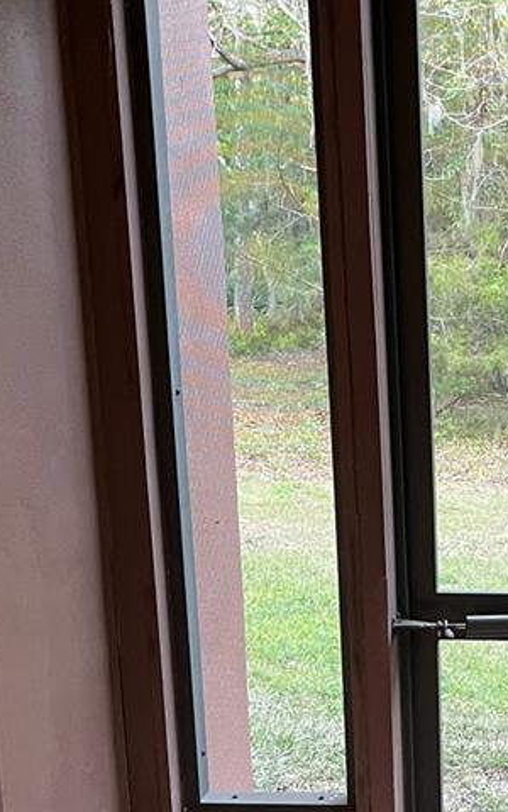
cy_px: 554
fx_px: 1526
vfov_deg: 29.5
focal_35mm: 69
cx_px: 682
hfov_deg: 17.6
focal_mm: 5.1
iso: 160
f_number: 1.6
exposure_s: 1/60
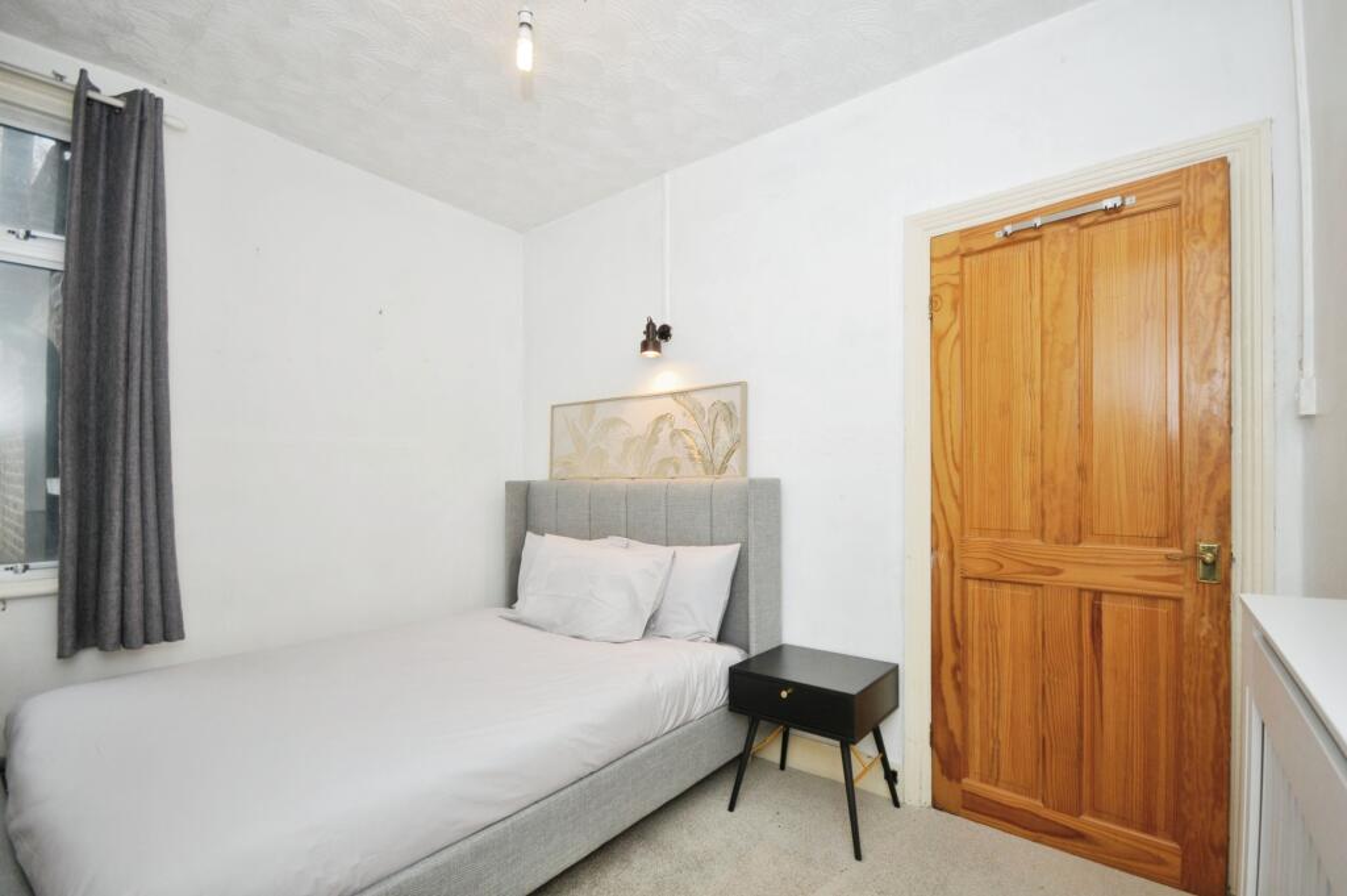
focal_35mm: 15
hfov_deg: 100.4
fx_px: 561
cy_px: 448
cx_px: 674
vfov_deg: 77.2
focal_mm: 10
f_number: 5
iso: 200
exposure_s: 1/60
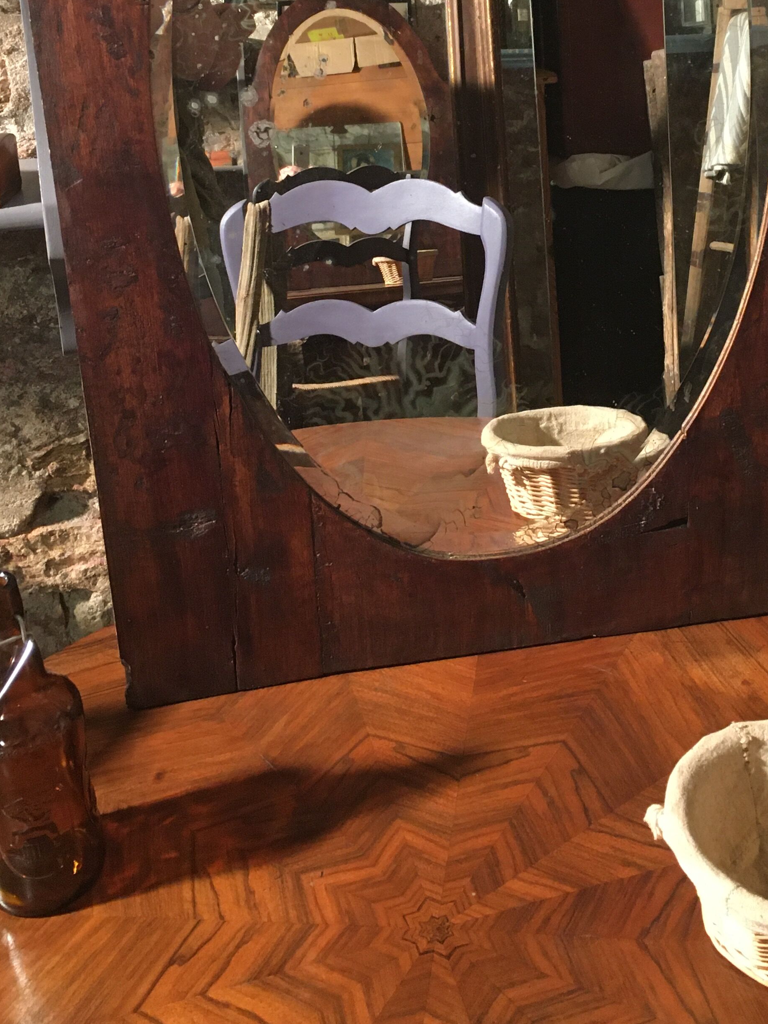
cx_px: 473
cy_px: 261
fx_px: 1420
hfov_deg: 30.2
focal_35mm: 48
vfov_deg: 38.7
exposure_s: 1/33
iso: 200
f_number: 2.2
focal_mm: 4.15
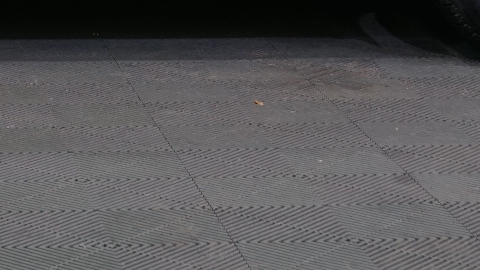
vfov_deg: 7.5
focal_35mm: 154
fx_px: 1960
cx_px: -8
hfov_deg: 13.7
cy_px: -279
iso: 500
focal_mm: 34
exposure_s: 1/30
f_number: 6.3
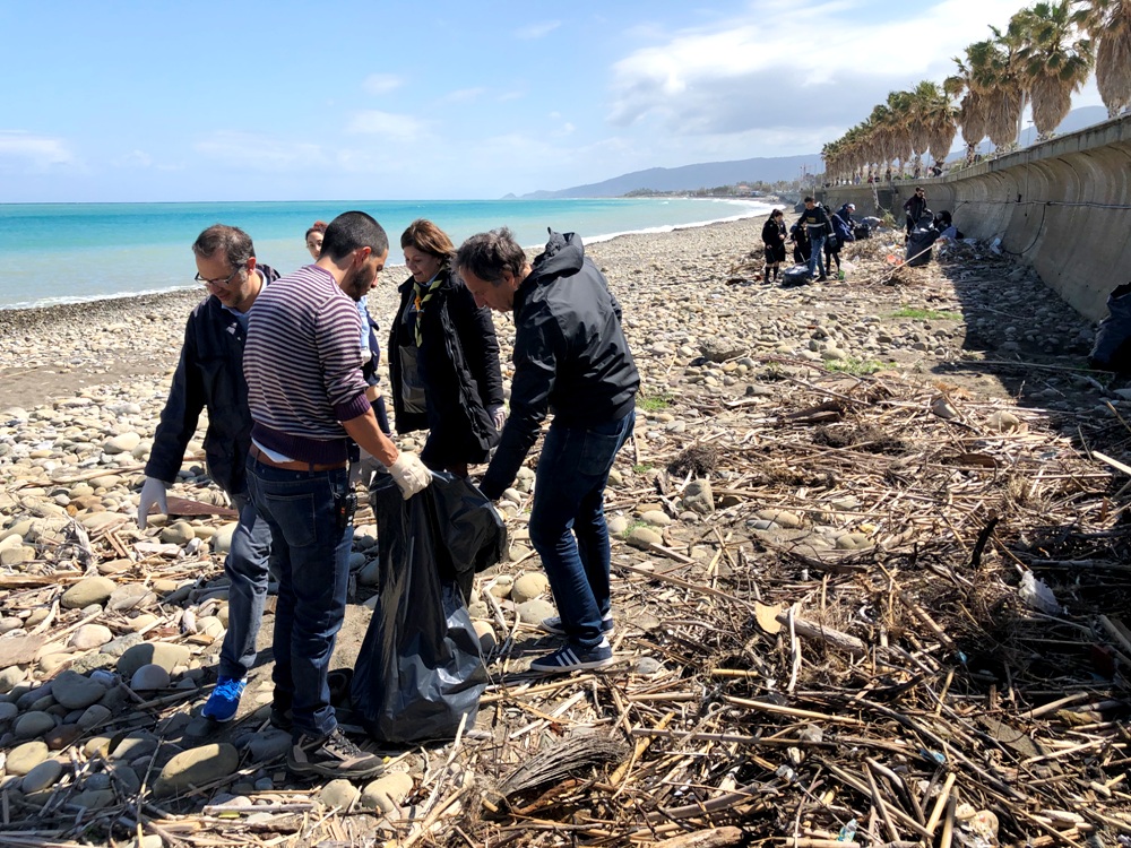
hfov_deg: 63.4
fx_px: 915
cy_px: 424
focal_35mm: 28
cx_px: 566
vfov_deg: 49.7
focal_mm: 3.99
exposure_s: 1/2404
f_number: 1.8
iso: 20
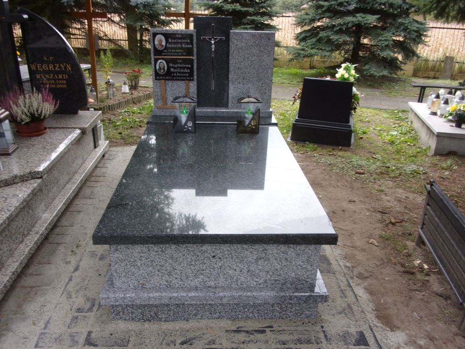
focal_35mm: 28
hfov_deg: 63.4
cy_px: 174
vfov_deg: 49.7
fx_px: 376
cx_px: 232
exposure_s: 1/56
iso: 80
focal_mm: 5.1
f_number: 3.9
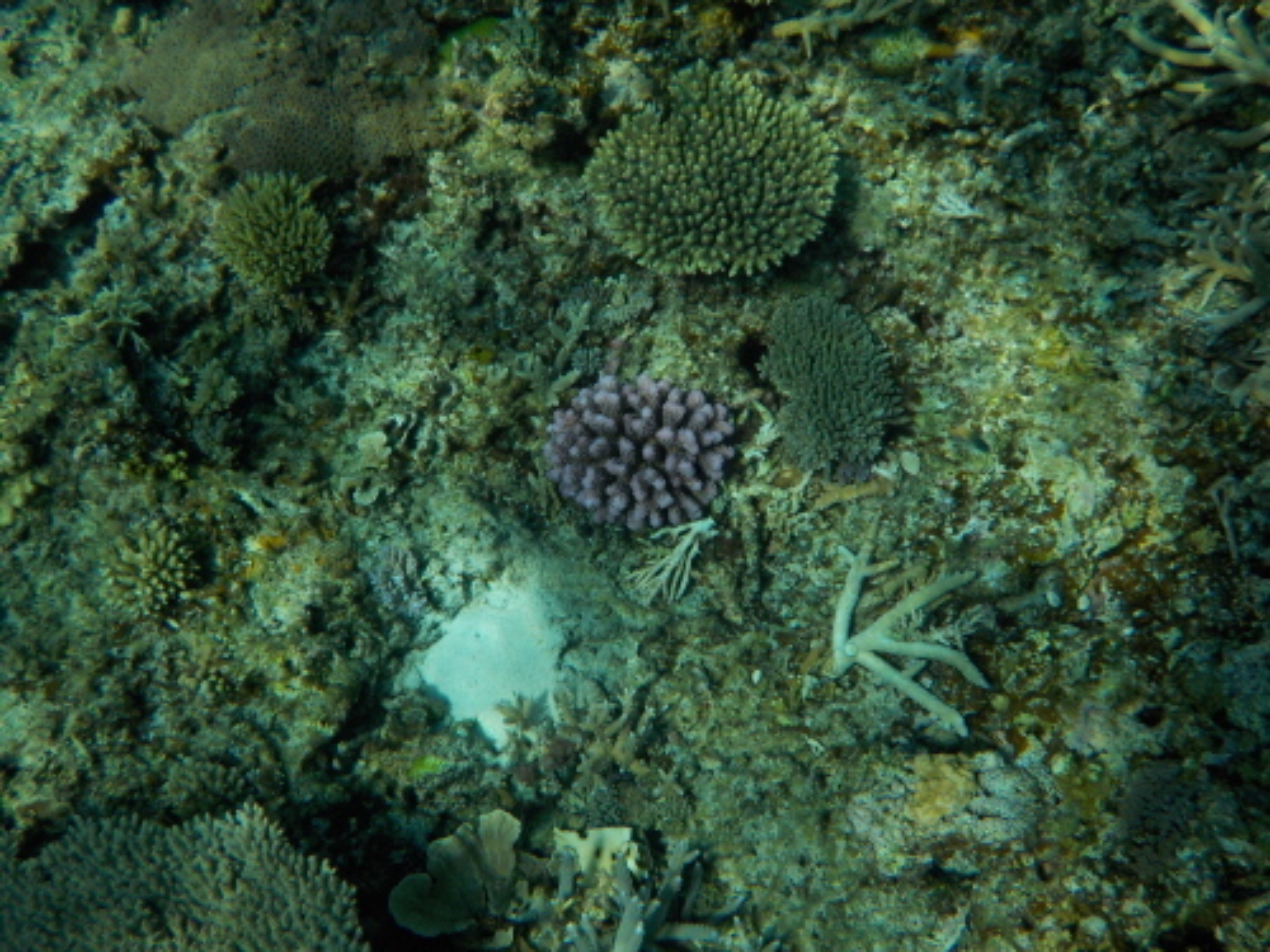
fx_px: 1101
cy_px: 476
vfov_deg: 46.8
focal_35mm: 30
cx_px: 635
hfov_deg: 60.0
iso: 125
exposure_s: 1/1250
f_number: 3.3
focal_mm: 4.1
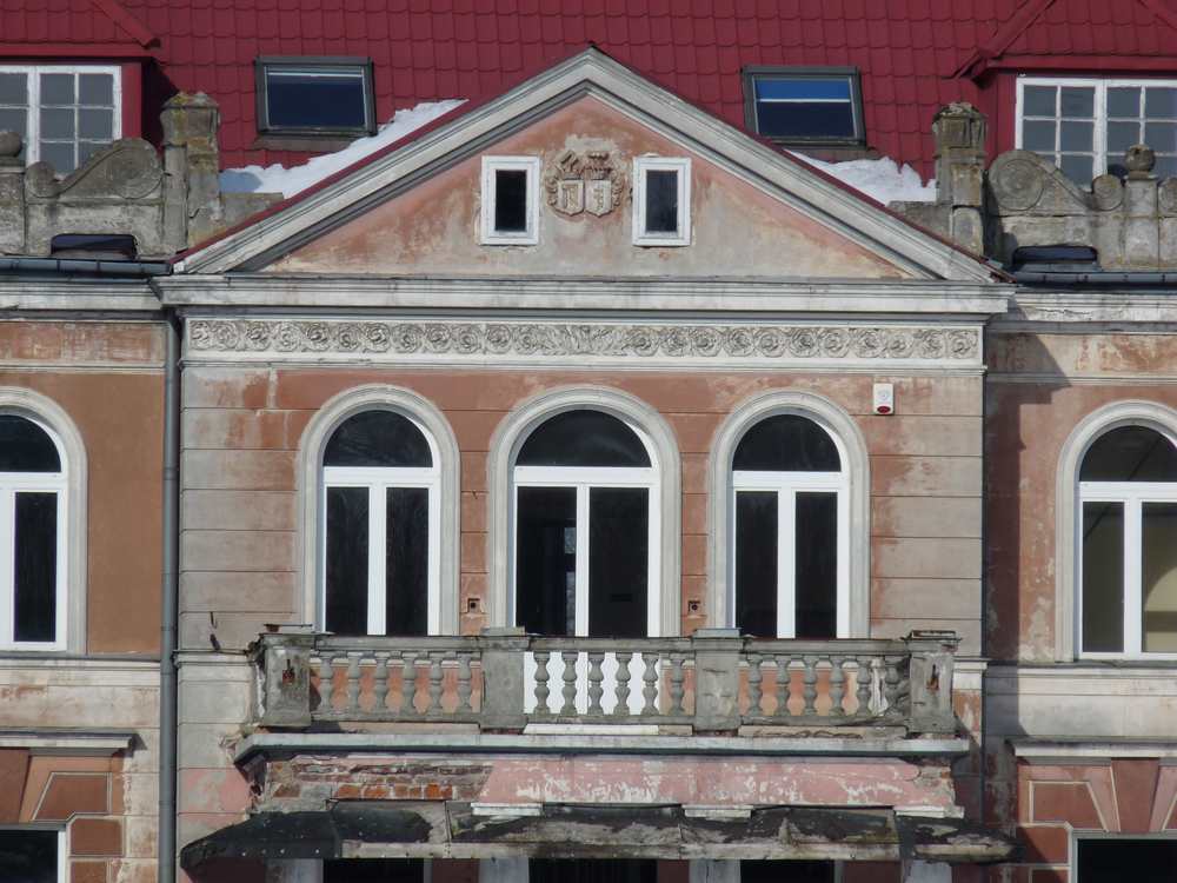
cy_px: 442
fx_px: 14723
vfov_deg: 3.4
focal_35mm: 433
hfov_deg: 4.6
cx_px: 588
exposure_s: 1/500
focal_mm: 76.9
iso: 100
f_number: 8
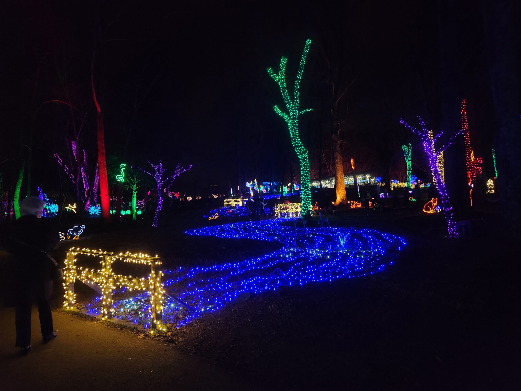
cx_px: 260
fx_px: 346
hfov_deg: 73.9
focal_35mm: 23
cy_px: 196
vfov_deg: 58.9
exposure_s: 1/120
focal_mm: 5.4
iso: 500
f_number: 1.8
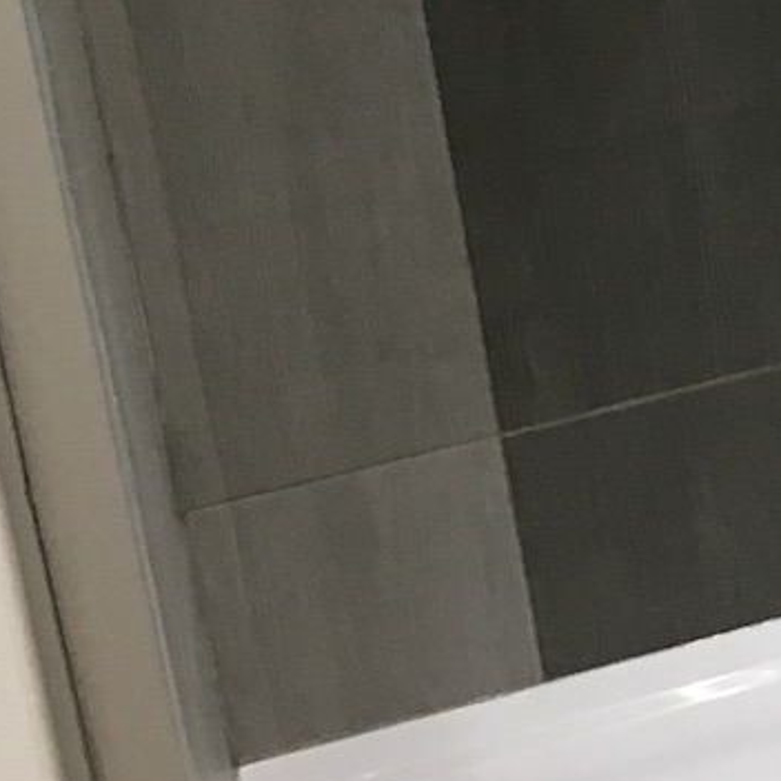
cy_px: -466
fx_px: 3803
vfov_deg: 11.2
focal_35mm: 149
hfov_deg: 10.9
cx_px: 1444
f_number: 2.2
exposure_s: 1/33
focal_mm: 4.15
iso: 100
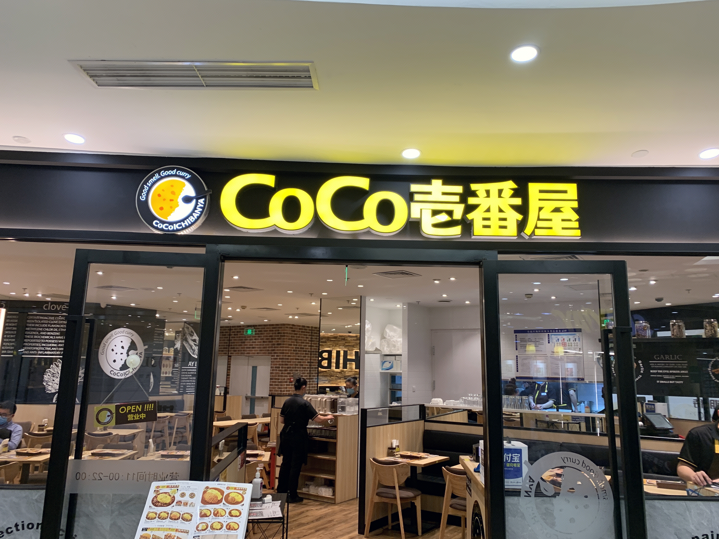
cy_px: 270
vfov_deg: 53.1
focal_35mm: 26
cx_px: 360
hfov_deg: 67.3
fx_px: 540
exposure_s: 1/100
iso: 64
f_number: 1.8
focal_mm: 4.25
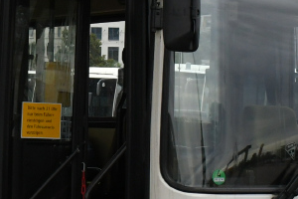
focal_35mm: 156
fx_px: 1291
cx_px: 2
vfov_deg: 8.8
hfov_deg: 13.0
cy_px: 55
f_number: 4
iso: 1100
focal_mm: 24
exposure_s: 1/1000
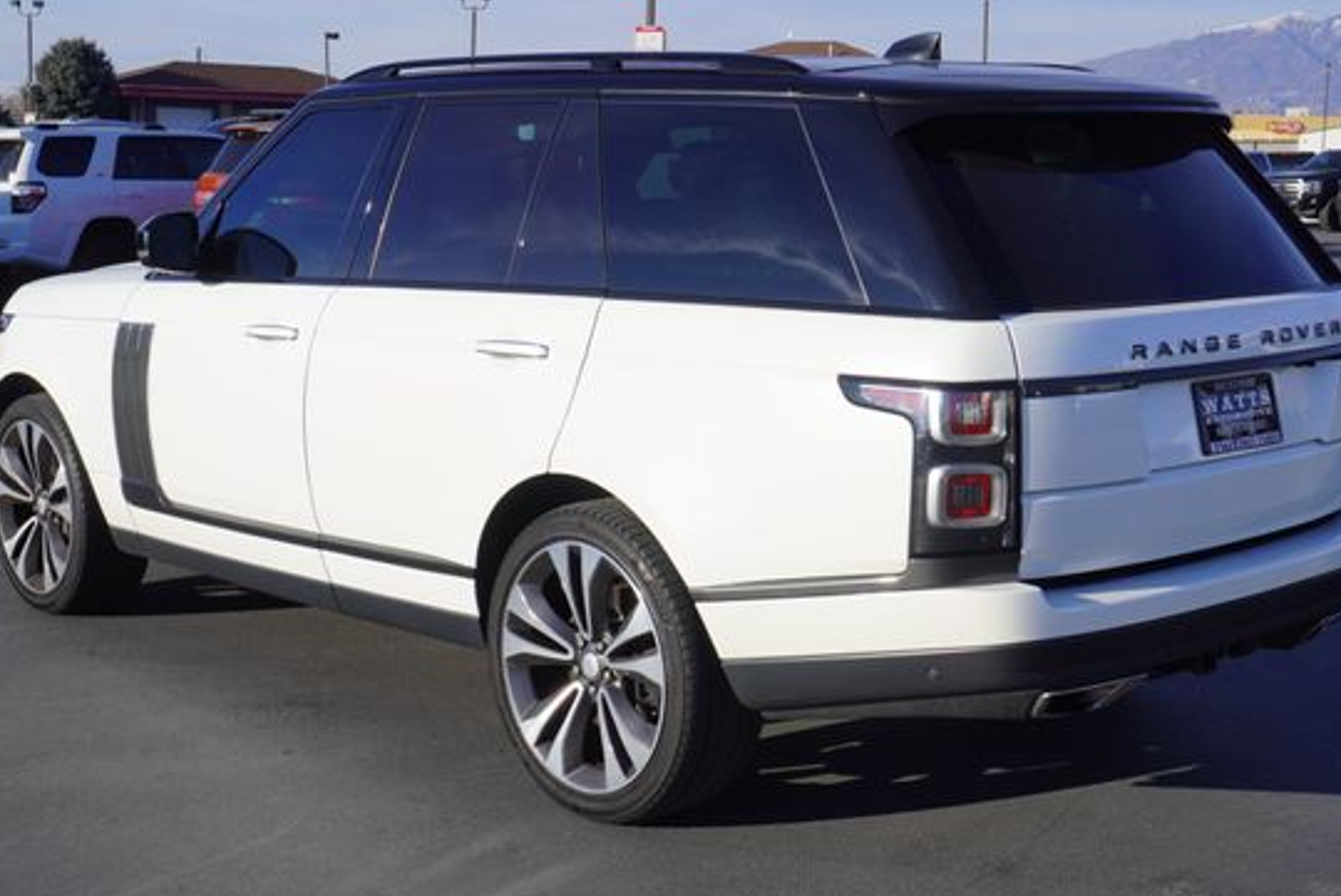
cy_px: 449
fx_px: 1923
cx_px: 656
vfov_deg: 26.2
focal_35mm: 52
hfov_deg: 38.4
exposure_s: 1/200
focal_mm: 29
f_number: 11
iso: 100
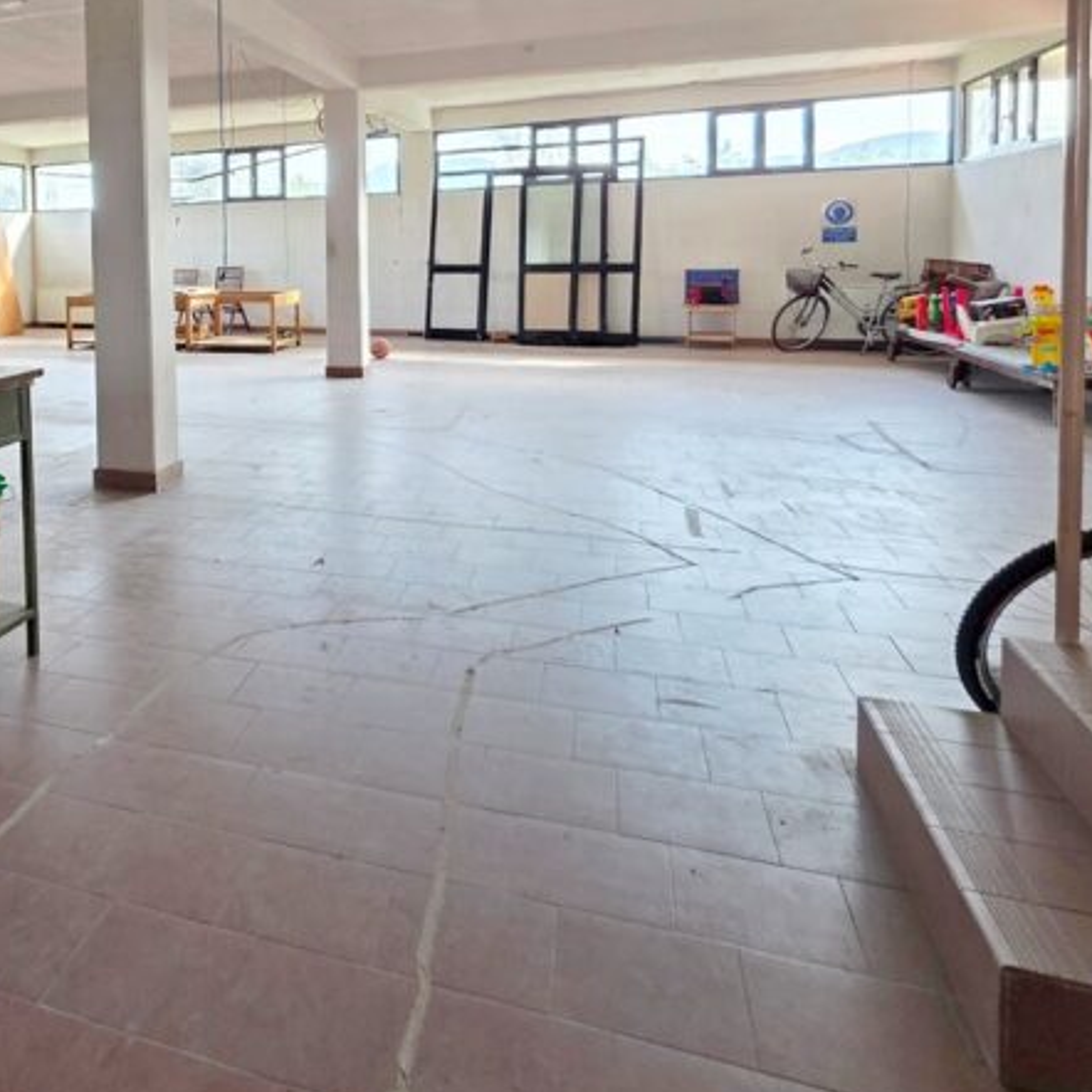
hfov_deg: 54.3
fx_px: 928
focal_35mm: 26
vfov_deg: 58.7
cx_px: 138
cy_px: 314
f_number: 1.9
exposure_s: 1/100
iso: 200
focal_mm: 2.2
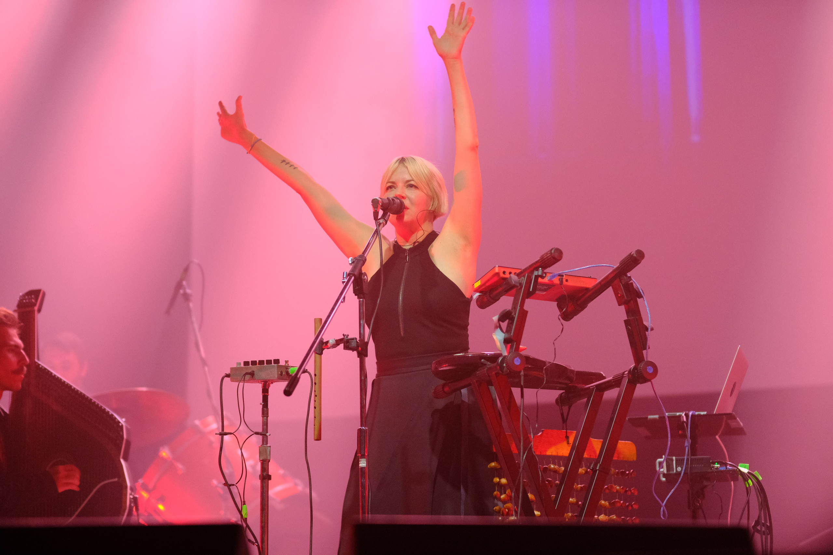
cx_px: 416
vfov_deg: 16.3
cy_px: 278
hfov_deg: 24.2
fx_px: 1944
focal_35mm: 84
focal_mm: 56
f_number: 1.6
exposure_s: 1/800
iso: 1600
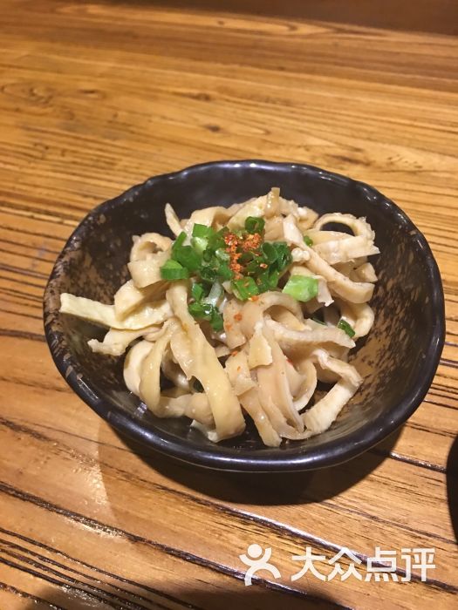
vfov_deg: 61.7
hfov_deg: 48.2
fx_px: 512
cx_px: 229
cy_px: 305
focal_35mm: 29
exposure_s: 1/10
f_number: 2.2
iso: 80
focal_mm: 4.15
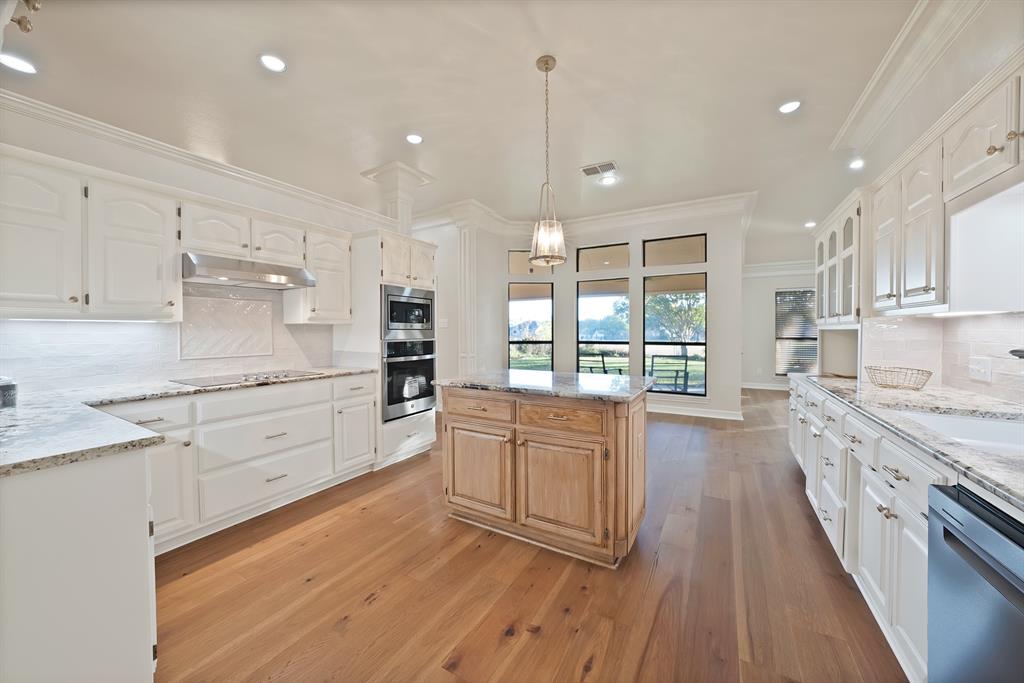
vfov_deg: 90.0
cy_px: 342
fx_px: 341
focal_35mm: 12
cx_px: 512
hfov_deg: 112.6
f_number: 9
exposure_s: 1/3
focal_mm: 12
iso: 640
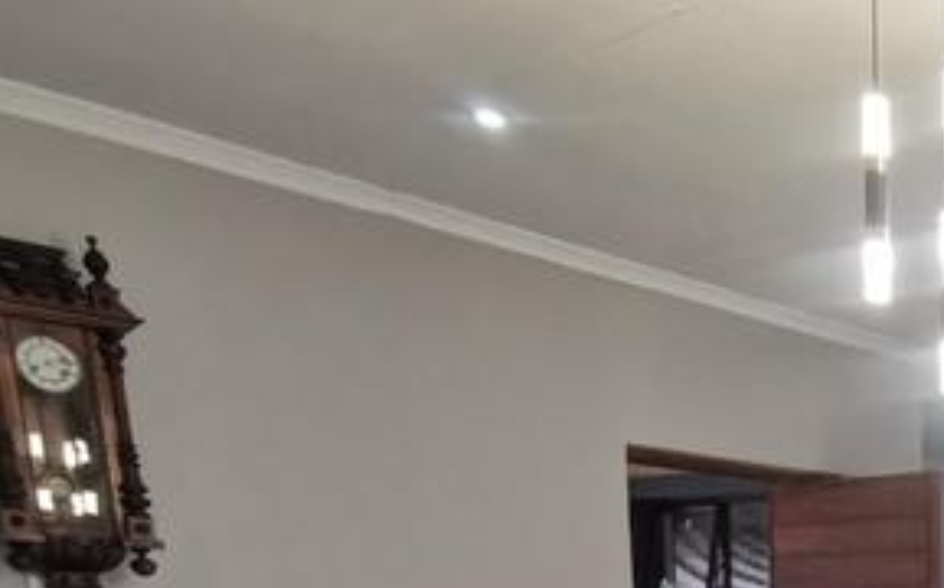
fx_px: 1208
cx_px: 1091
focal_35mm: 47
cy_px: 898
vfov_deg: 22.2
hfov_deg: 35.1
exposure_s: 1/50
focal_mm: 2.35
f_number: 2.2
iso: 320
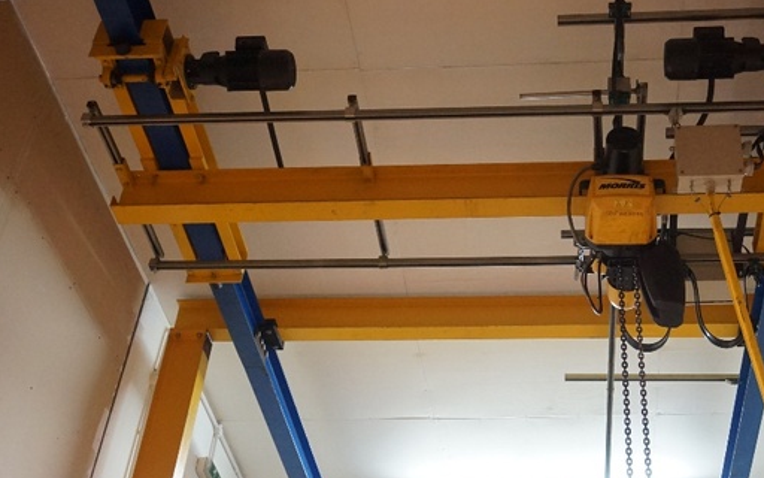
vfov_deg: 23.9
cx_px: 510
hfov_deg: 37.3
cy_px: 332
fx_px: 1118
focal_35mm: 54
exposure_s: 1/80
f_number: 4.5
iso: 3200
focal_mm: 25
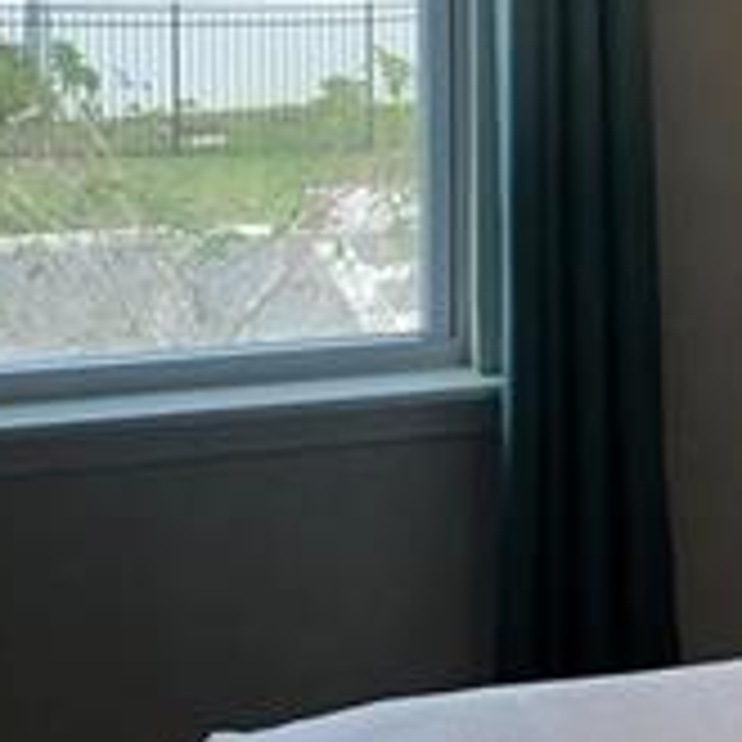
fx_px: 2789
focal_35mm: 115
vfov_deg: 14.8
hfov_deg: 14.4
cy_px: -94
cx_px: 1021
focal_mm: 3.99
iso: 32
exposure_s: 1/120
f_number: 1.8
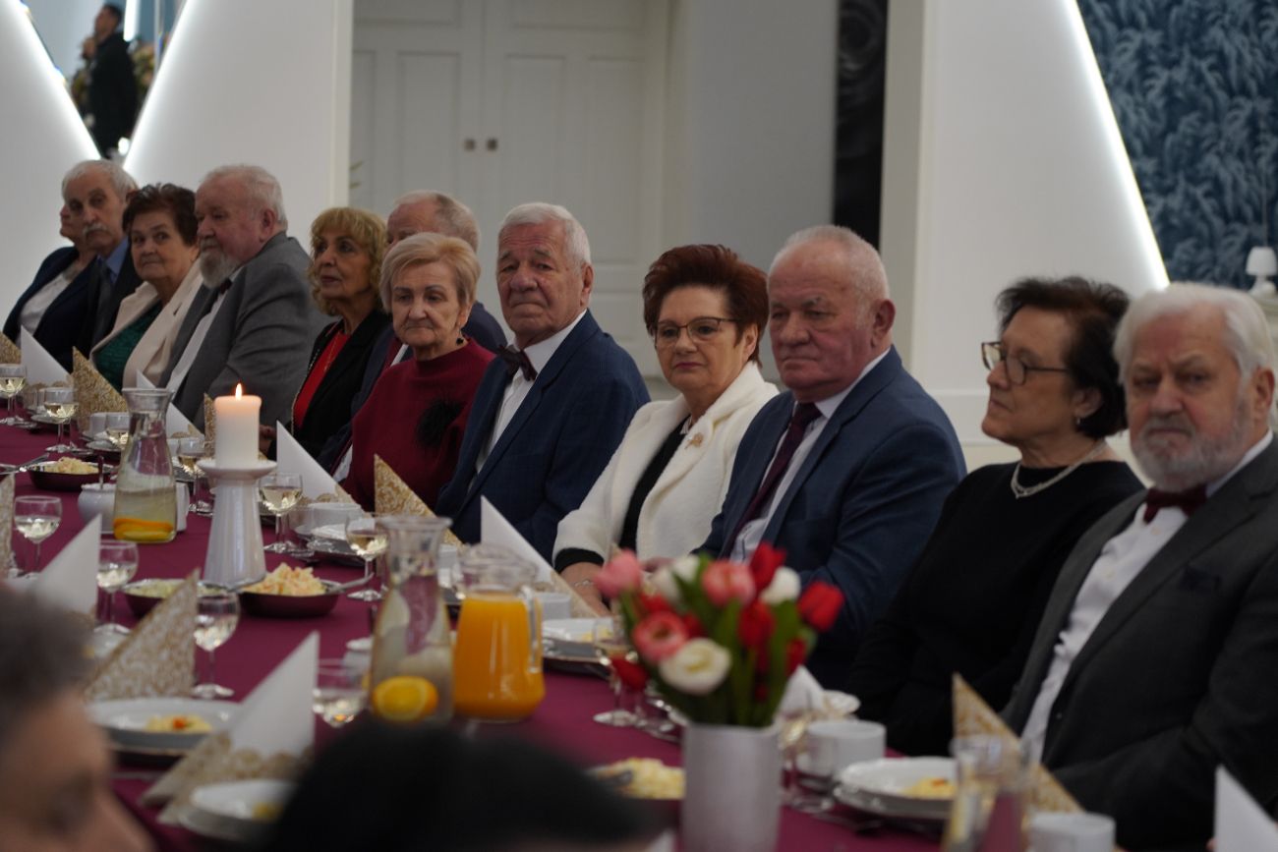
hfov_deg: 19.5
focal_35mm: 105
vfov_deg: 13.0
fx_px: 3728
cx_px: 639
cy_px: 426
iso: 1000
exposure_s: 1/125
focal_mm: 105
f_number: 4
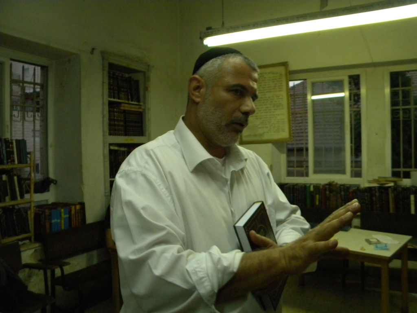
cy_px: 156
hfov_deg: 63.4
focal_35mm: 28
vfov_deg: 49.7
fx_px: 337
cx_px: 208
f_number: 3.5
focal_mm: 5
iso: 506
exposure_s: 1/140
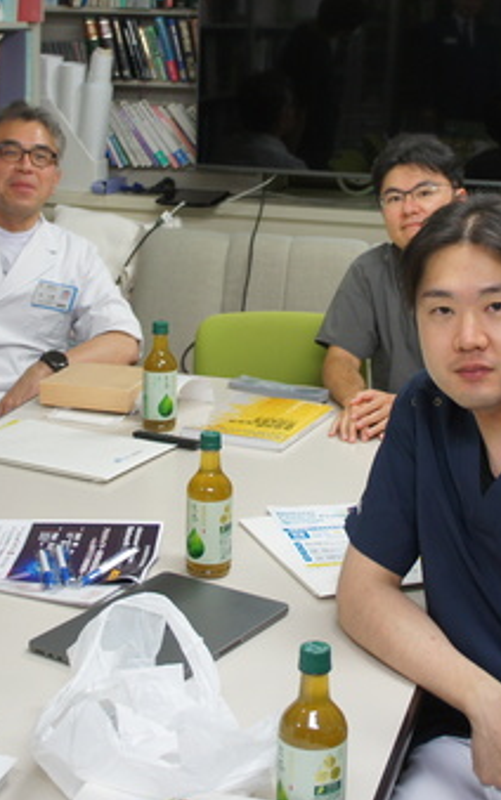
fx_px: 1378
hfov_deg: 20.6
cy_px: 286
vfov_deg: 32.2
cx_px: 286
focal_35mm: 63
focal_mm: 19
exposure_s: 1/30
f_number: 4
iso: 320
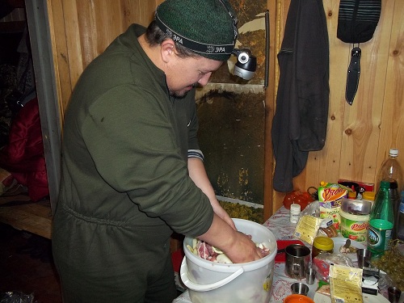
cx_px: 202
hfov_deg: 56.8
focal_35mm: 32
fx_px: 373
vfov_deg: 44.2
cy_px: 152
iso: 160
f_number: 2.9
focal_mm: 5.7
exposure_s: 1/30
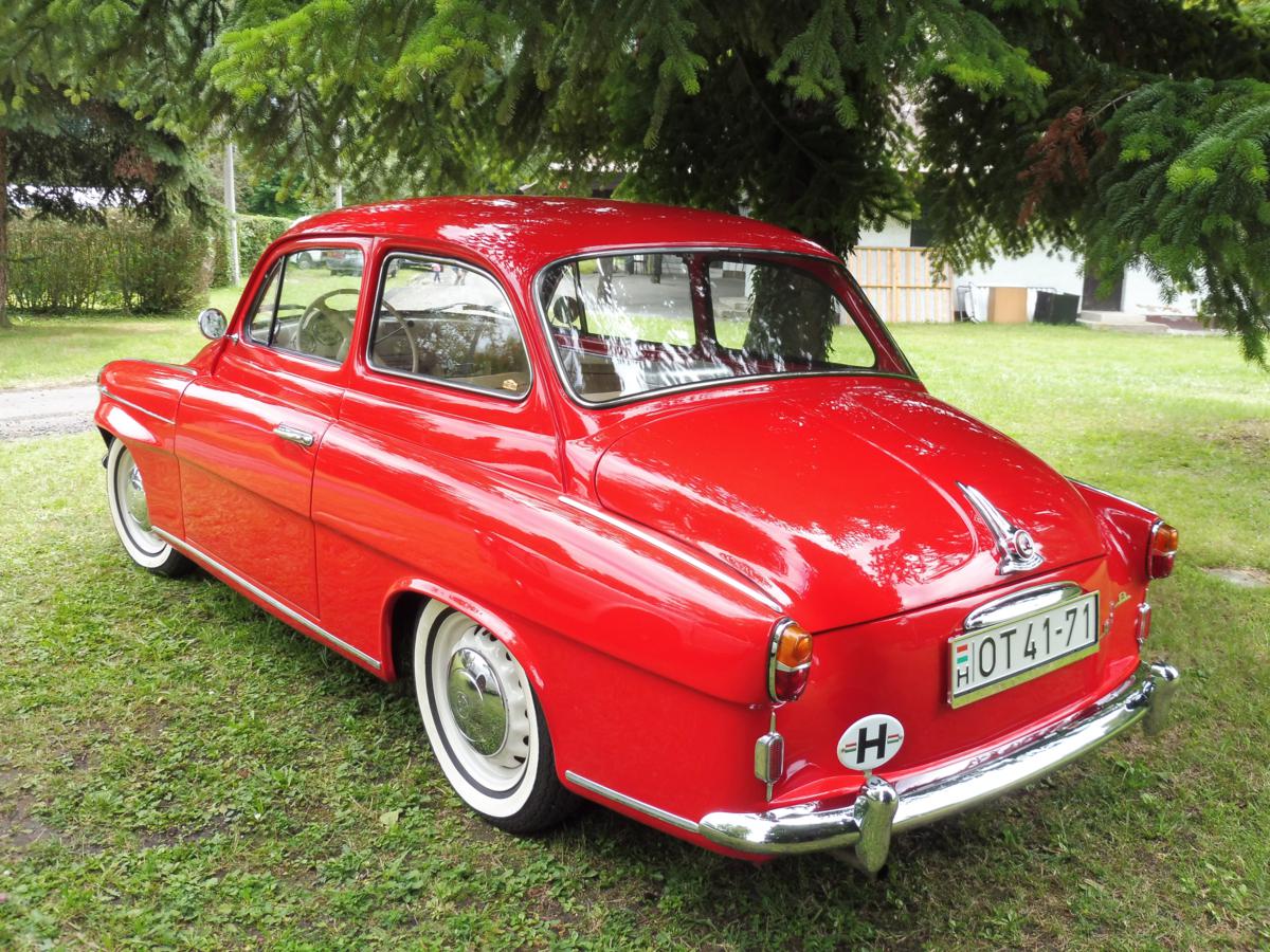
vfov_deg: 41.8
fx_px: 1247
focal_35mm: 34
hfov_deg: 54.0
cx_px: 635
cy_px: 476
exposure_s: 1/100
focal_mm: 6.1
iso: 100
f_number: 4.5
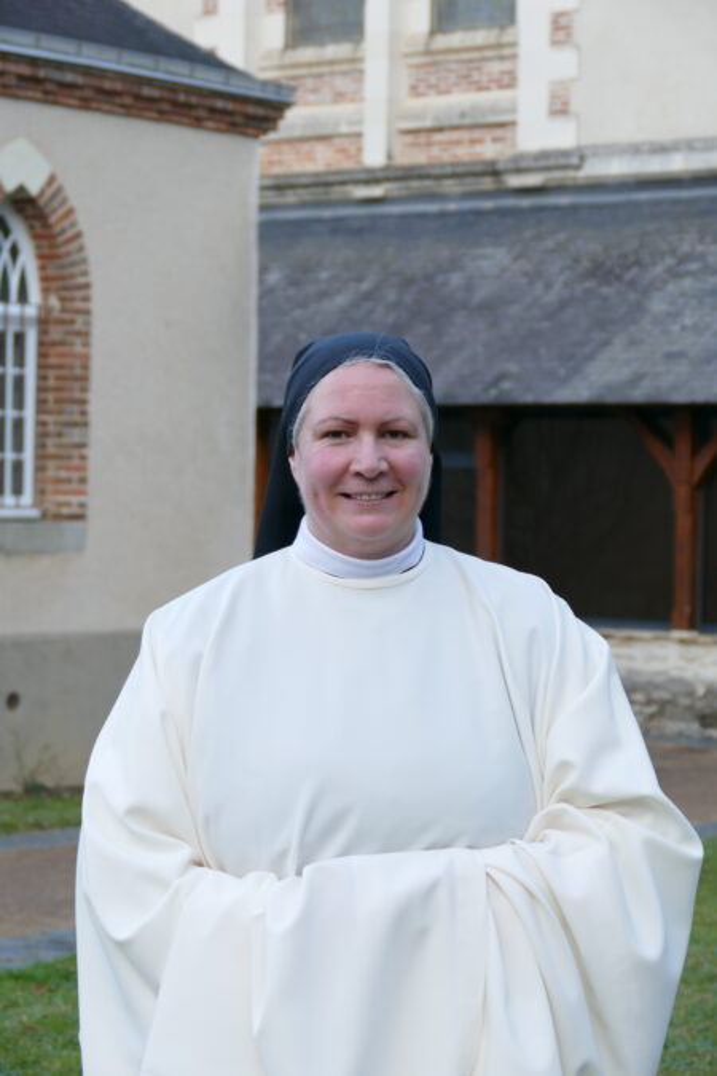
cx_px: 358
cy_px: 538
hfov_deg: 12.8
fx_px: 3196
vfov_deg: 19.1
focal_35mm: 107
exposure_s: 1/80
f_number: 3.9
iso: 125
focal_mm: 39.2
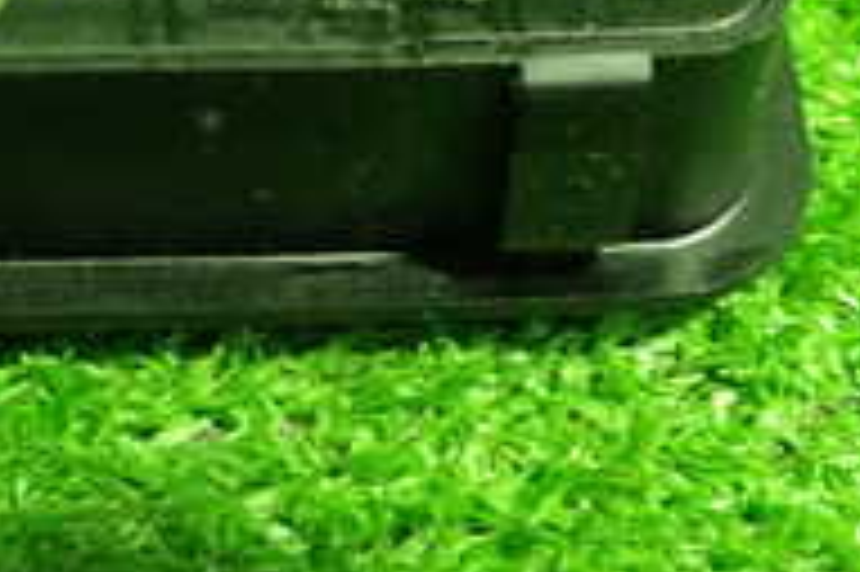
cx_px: 261
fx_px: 2339
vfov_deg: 13.7
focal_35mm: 98
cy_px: -23
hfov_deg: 20.7
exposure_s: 1/30
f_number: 2.3
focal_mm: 5.4
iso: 640
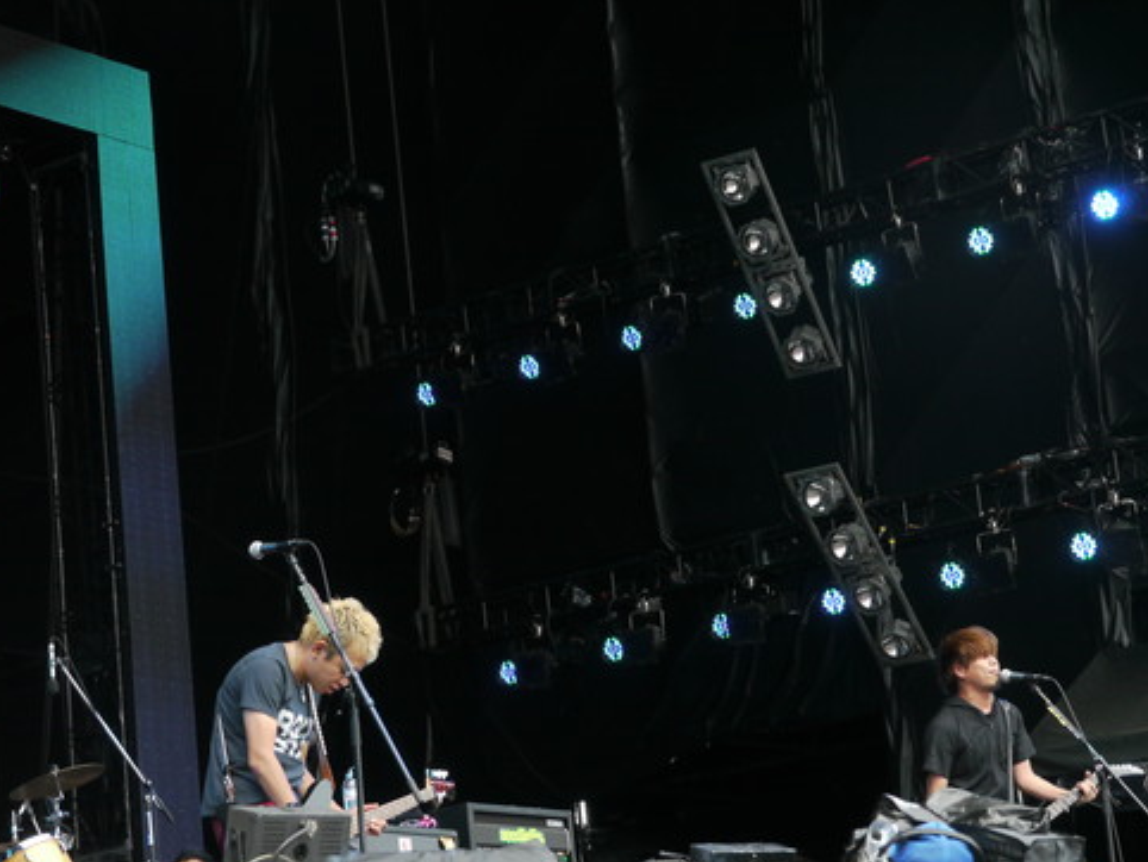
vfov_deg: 14.5
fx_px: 3384
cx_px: 493
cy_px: 433
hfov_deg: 19.2
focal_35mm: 102
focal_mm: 41
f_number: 5.3
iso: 400
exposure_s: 1/400
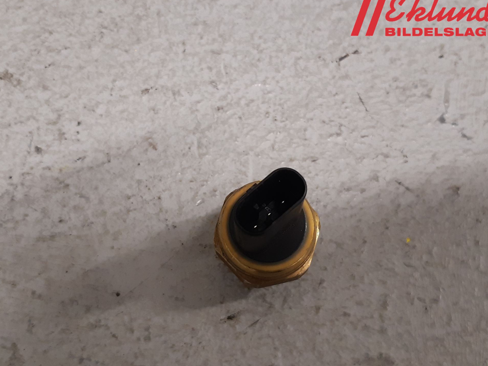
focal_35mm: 28
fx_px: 395
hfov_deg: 63.4
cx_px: 246
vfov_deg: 49.7
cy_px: 190
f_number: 1.7
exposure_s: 1/50
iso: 160
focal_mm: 3.93
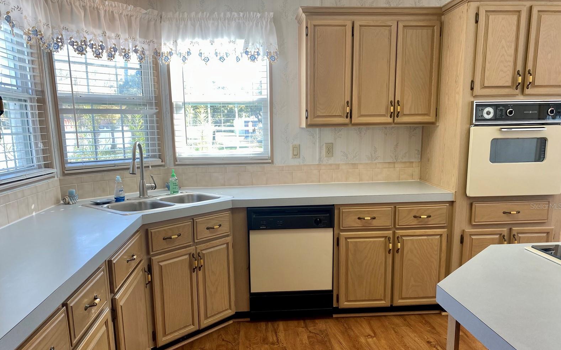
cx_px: 279
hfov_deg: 66.5
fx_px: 428
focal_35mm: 28
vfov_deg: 44.3
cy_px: 206
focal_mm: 4.25
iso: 50
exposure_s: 1/120
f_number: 1.8
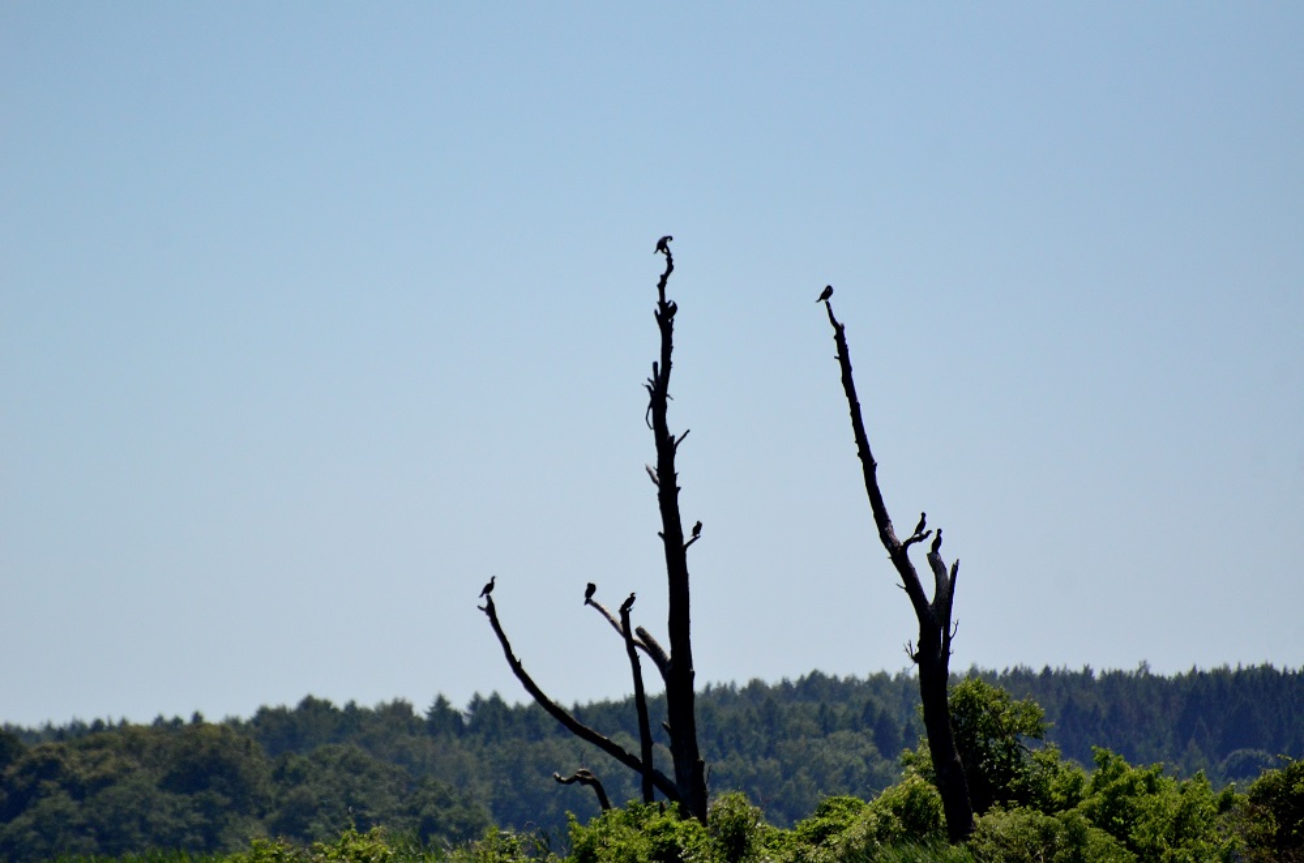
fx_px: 16261
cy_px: 432
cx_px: 652
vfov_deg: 3.0
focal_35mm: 450
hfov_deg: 4.6
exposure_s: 1/8000
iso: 1100
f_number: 5.6
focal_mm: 300
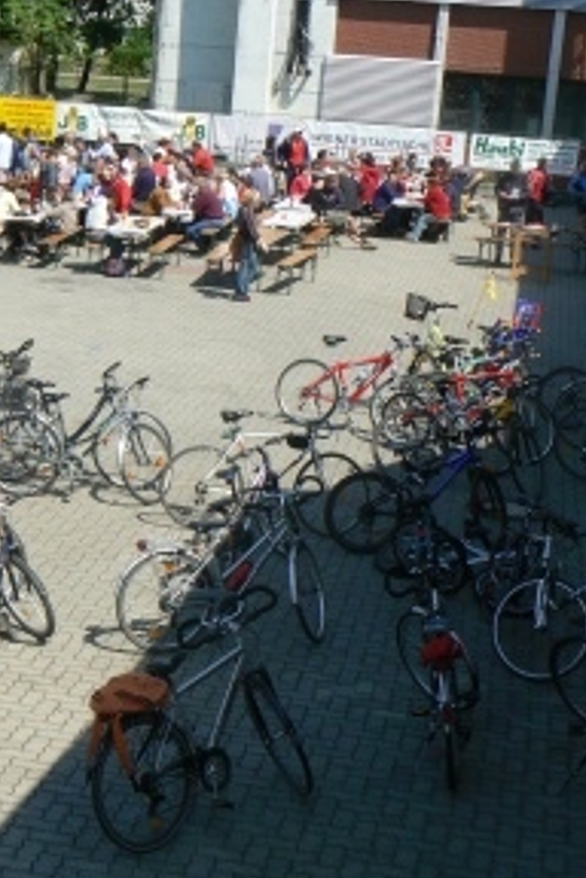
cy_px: 375
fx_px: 1904
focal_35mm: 78
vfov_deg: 26.0
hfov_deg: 17.2
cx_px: 52
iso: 80
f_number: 5.6
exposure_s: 1/320
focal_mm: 7.6
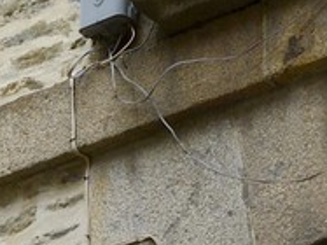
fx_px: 2483
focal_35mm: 263
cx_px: -80
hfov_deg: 7.5
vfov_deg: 4.9
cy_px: 1111
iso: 400
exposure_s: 1/160
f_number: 14
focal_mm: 32
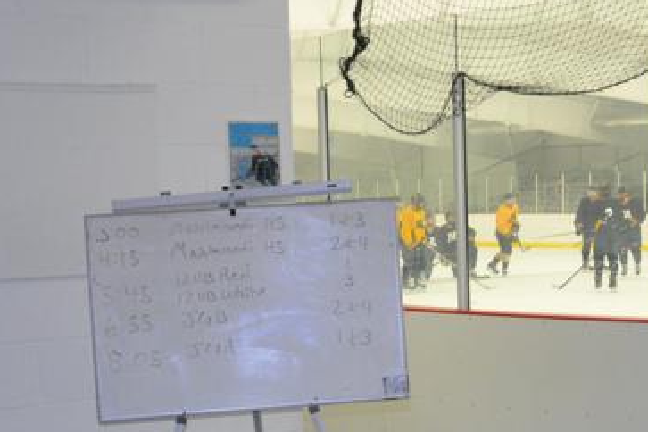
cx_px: 611
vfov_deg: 17.7
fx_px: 1368
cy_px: 371
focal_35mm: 76
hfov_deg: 25.6
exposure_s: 1/60
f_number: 5
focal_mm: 18
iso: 1600
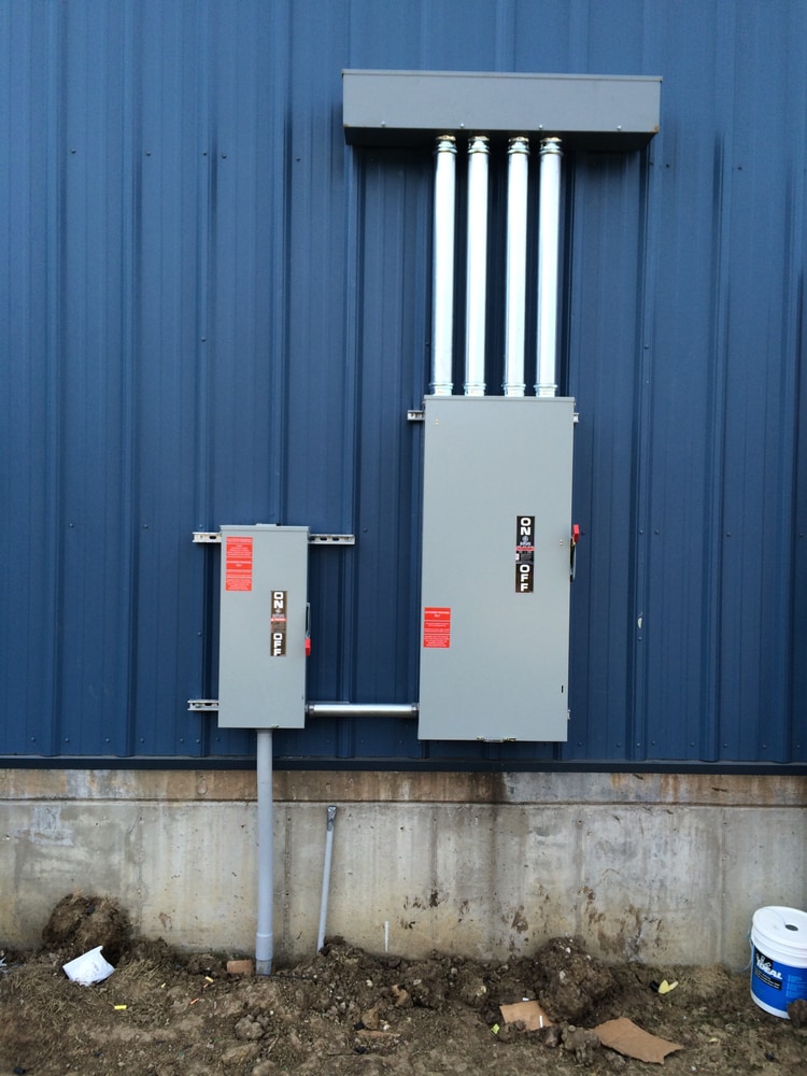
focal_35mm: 29
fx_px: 901
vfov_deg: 61.7
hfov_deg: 48.2
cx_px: 404
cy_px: 538
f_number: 2.2
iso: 32
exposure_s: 1/414
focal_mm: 4.15
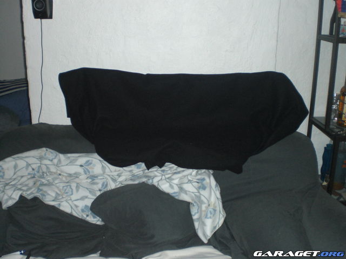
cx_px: 173
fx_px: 380
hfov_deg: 49.0
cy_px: 130
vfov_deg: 37.7
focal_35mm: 38
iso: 200
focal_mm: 6.3
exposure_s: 1/60
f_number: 3.1
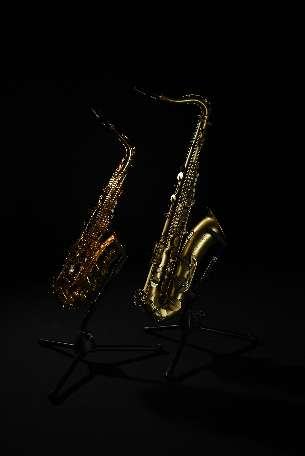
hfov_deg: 27.0
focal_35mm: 50
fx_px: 635
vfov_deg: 39.6
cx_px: 152
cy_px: 228
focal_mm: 50
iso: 100
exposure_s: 1/100
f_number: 7.1
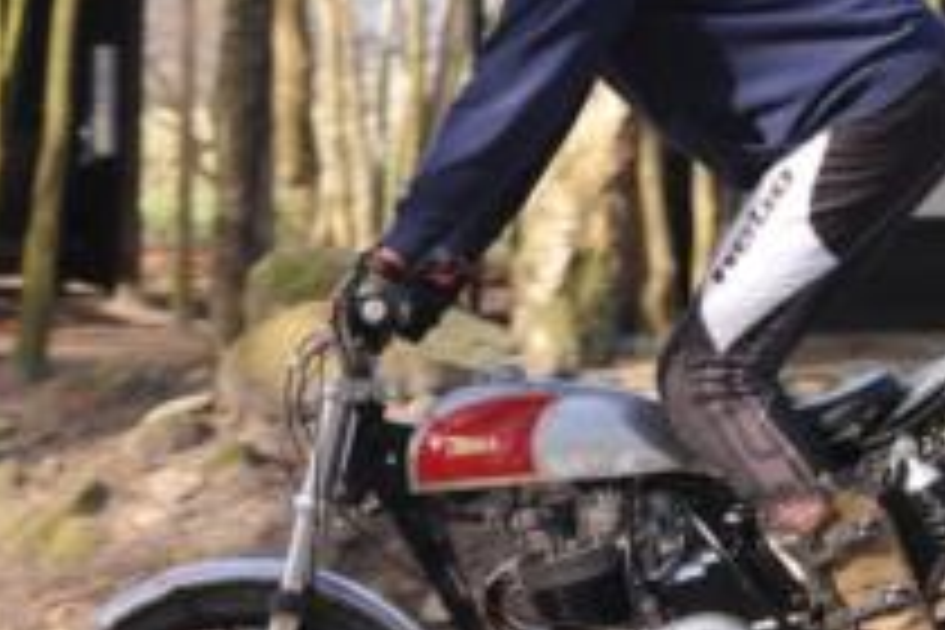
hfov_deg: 9.1
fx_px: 5932
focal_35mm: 226
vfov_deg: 6.1
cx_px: 572
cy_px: 349
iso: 250
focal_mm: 95
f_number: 6.3
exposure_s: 1/100
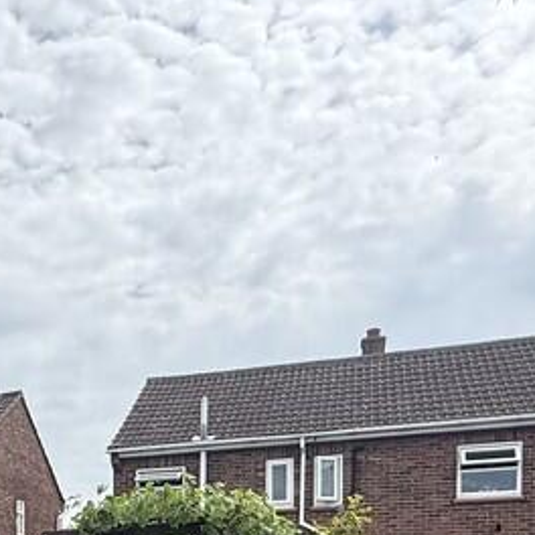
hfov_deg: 33.3
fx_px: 839
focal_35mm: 48
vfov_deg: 29.7
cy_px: 659
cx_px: 41
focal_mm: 2.22
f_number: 2.2
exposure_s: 1/1698
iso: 64
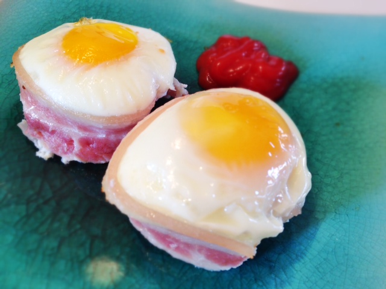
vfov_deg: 42.9
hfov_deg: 55.4
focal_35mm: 33
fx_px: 368
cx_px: 193
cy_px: 144
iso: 50
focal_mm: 4.12
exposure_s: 1/24
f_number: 2.4
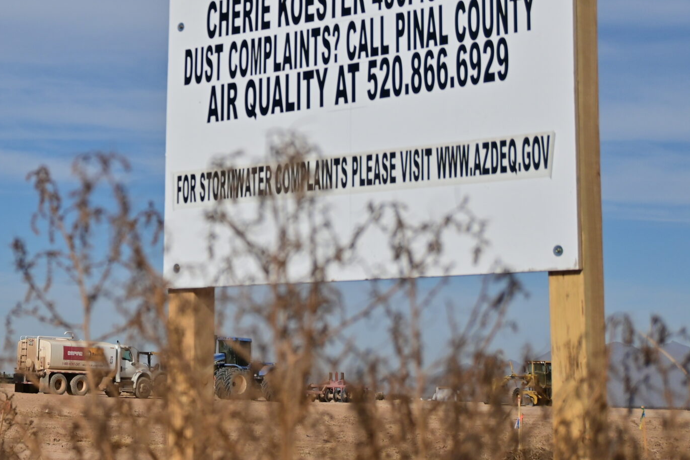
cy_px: 104
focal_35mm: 85
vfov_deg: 15.9
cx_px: 52
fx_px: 1637
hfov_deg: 23.1
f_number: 4.8
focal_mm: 30.5
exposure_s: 1/4000
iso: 100
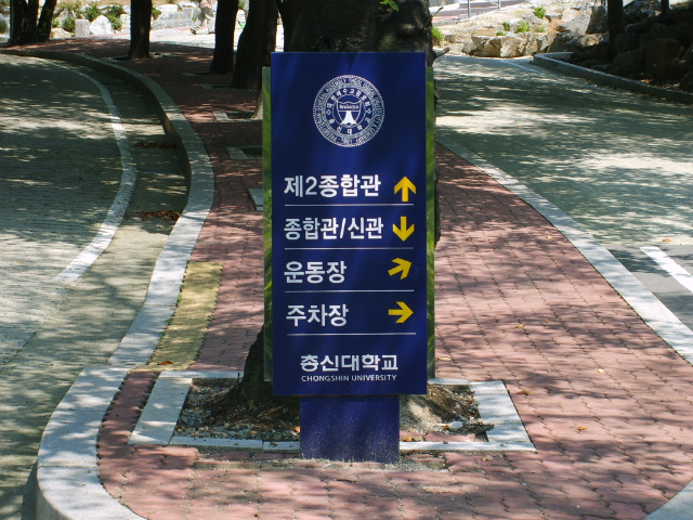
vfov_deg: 14.1
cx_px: 346
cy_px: 260
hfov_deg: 18.7
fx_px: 2102
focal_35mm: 105
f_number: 4.9
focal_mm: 17.4
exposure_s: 1/180
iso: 50
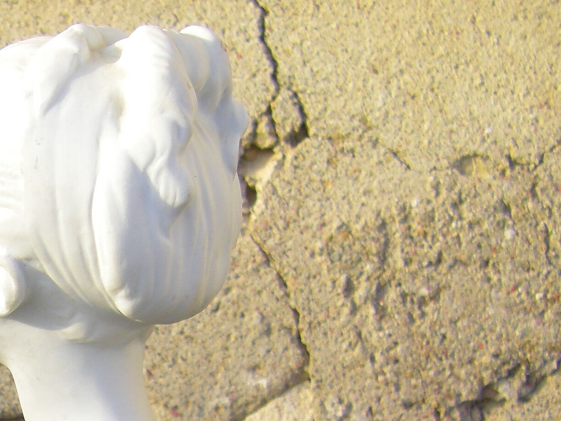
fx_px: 1653
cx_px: 29
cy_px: 458
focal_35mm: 102
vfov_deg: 14.2
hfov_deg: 18.8
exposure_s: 1/125
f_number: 3.5
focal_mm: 6.3
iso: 64
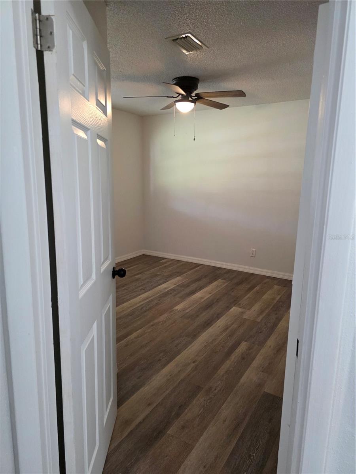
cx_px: 178
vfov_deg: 73.9
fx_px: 315
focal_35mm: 23
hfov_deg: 58.9
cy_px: 237
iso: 640
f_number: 1.7
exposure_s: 1/120
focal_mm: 6.3
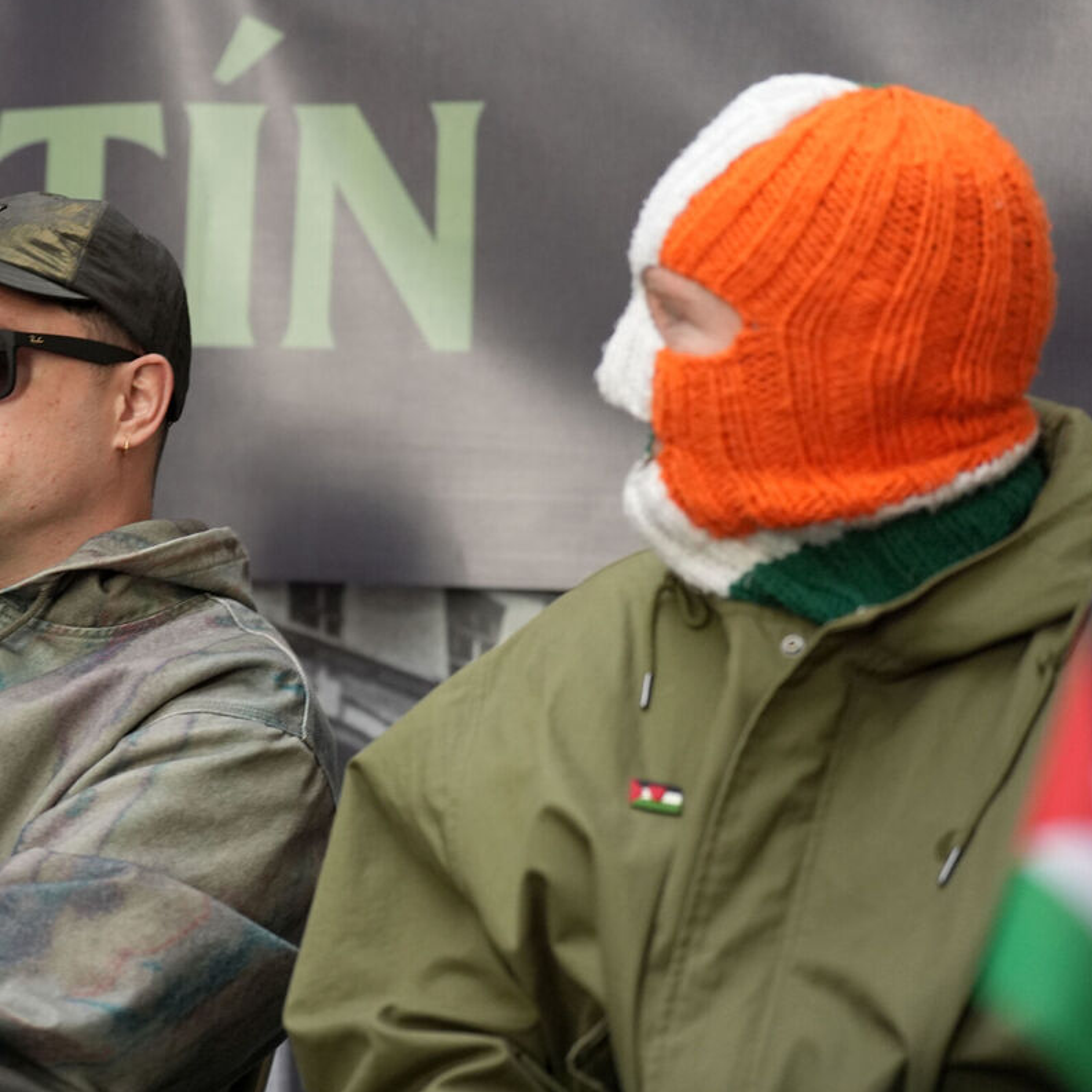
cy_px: 544
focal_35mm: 90
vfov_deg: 19.3
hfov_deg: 19.2
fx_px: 3212
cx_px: 330
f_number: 2.8
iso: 1600
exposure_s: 1/250
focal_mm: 70
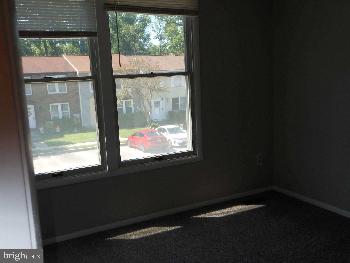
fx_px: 384
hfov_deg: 49.0
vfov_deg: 37.7
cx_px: 175
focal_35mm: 38
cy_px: 132
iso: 80
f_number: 3.6
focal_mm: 6.8
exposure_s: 1/125
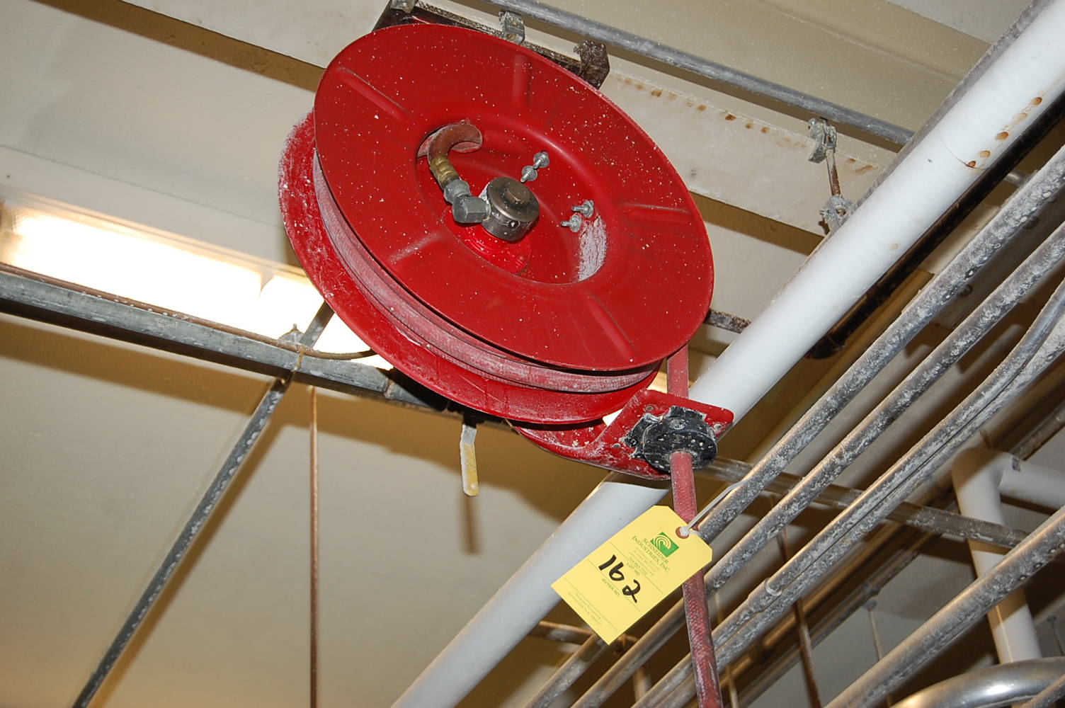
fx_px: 1773
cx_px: 532
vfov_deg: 22.6
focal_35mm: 60
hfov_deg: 33.4
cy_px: 354
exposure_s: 1/60
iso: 400
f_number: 5
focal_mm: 40
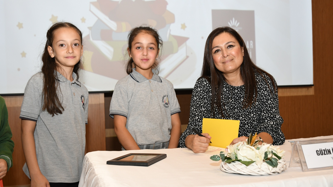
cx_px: 167
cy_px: 96
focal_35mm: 43
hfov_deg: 47.8
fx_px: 376
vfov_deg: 28.0
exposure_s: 1/125
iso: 1000
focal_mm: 27
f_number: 4
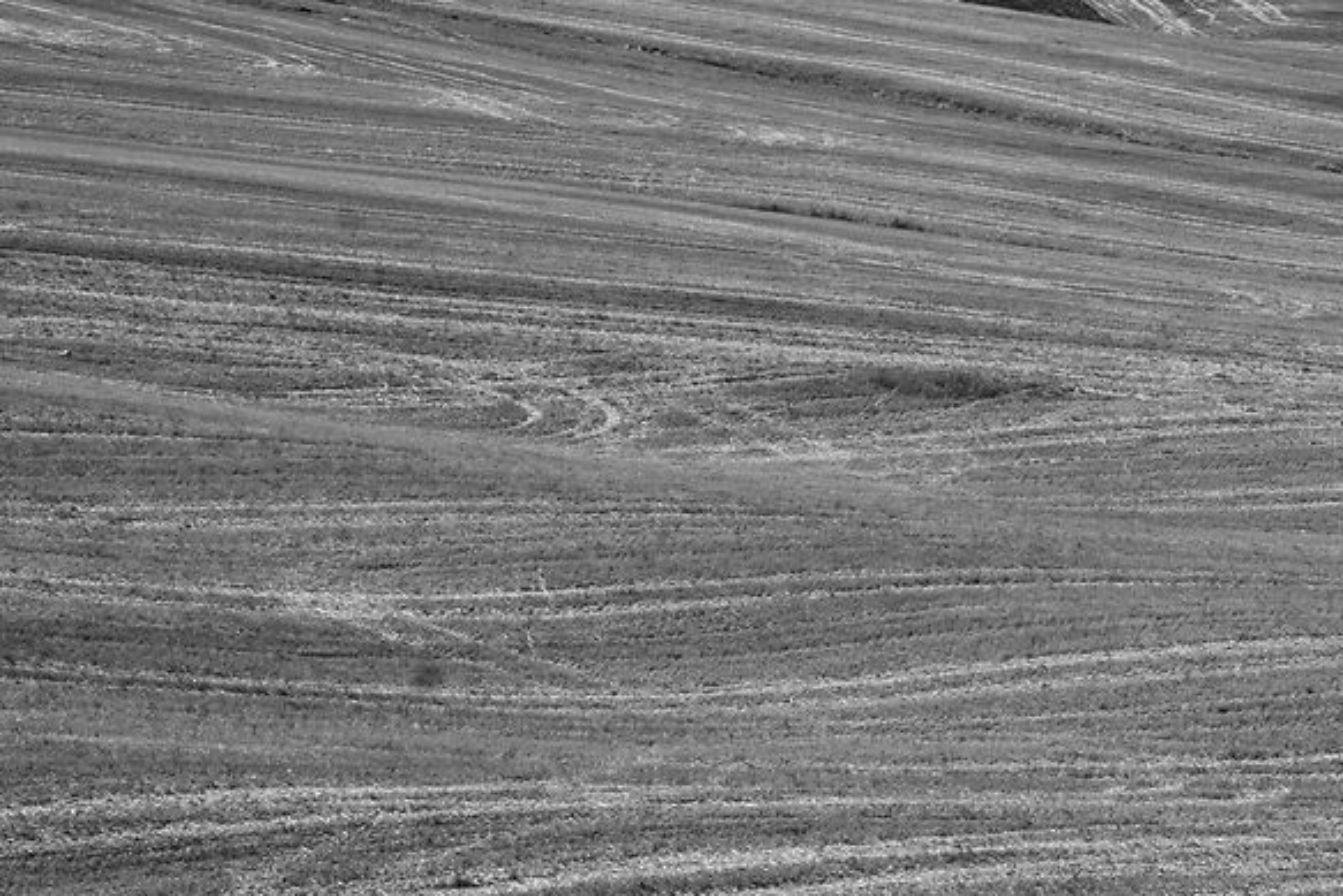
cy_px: 644
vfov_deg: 9.5
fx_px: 5373
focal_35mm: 144
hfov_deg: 13.8
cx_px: 1695
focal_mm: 35
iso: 100
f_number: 16
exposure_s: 1/100
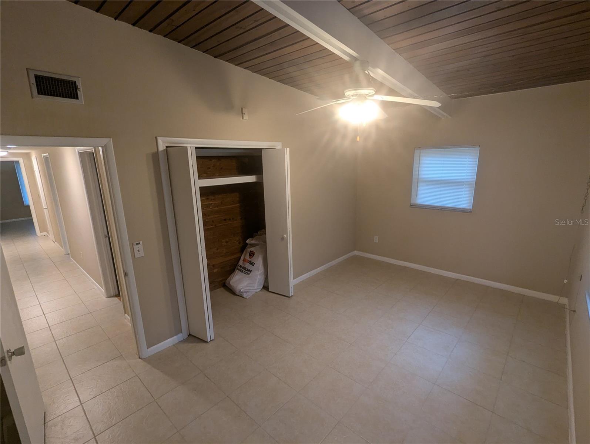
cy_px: 222
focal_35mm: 16
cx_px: 295
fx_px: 273
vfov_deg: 78.2
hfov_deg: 94.4
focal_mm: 2.35
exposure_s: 1/24
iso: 85
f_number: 2.2
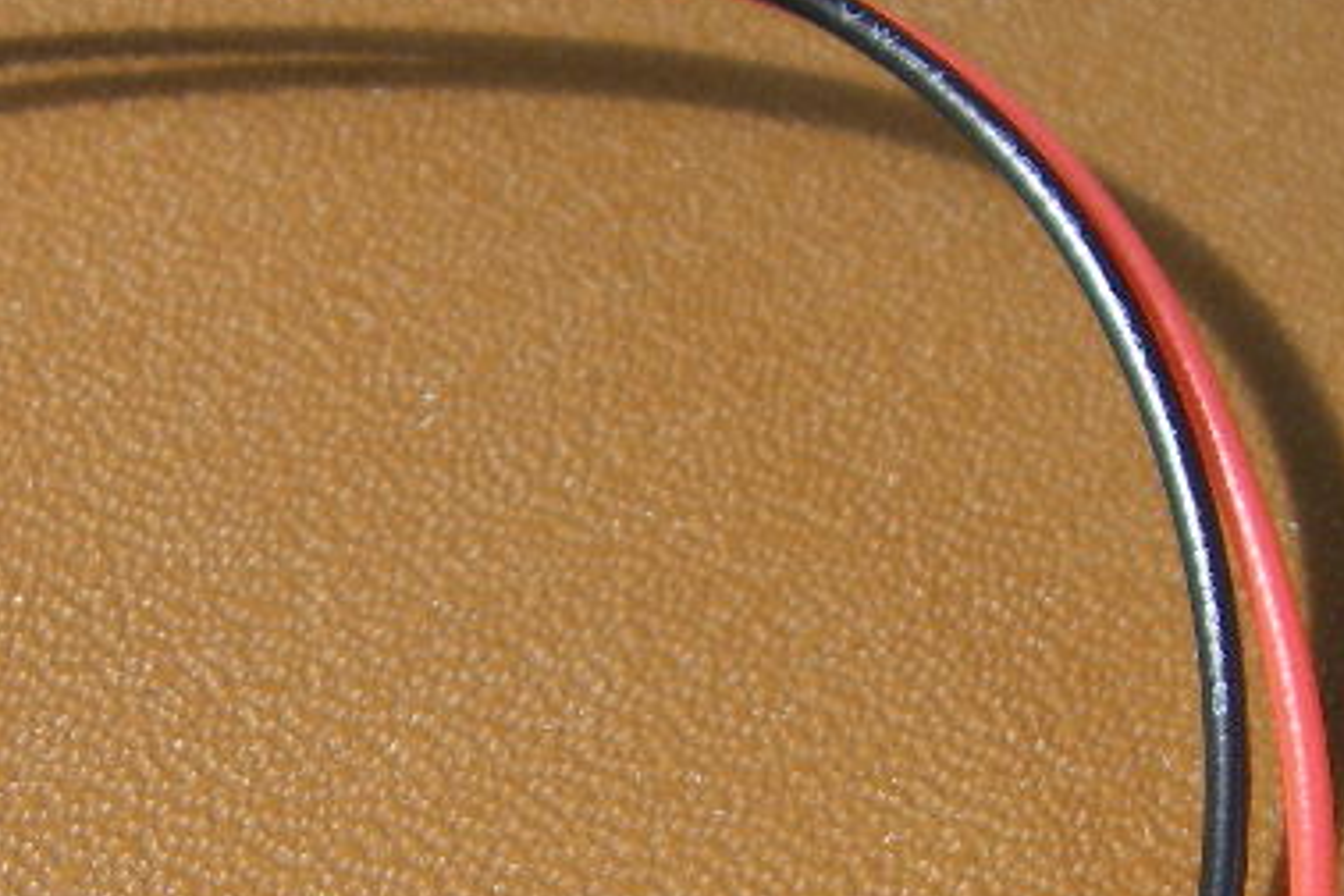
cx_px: 164
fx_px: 3994
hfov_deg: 18.8
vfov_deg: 12.7
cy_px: 885
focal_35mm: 107
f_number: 3.3
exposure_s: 1/250
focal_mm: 6.3
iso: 64
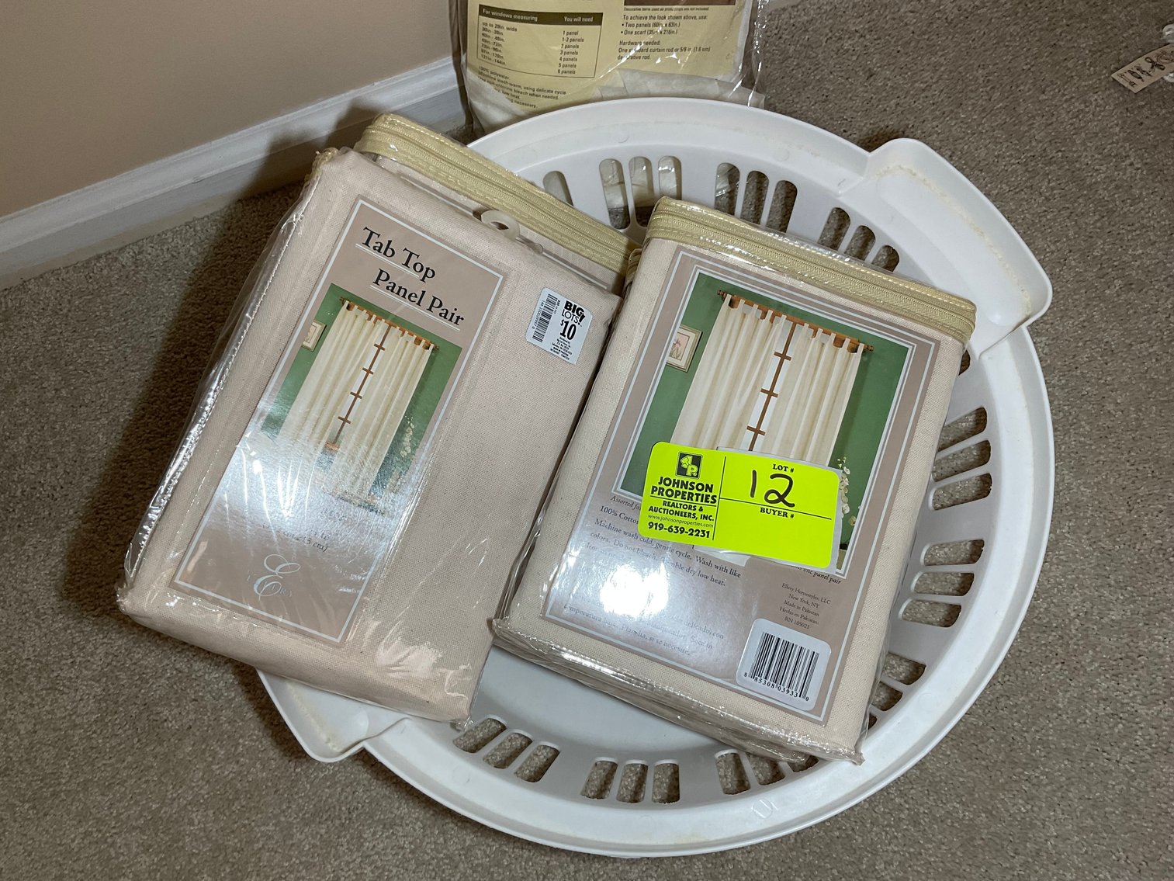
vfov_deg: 48.2
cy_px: 440
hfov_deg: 61.7
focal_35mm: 29
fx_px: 984
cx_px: 587
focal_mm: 3
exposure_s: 1/120
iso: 50
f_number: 1.8
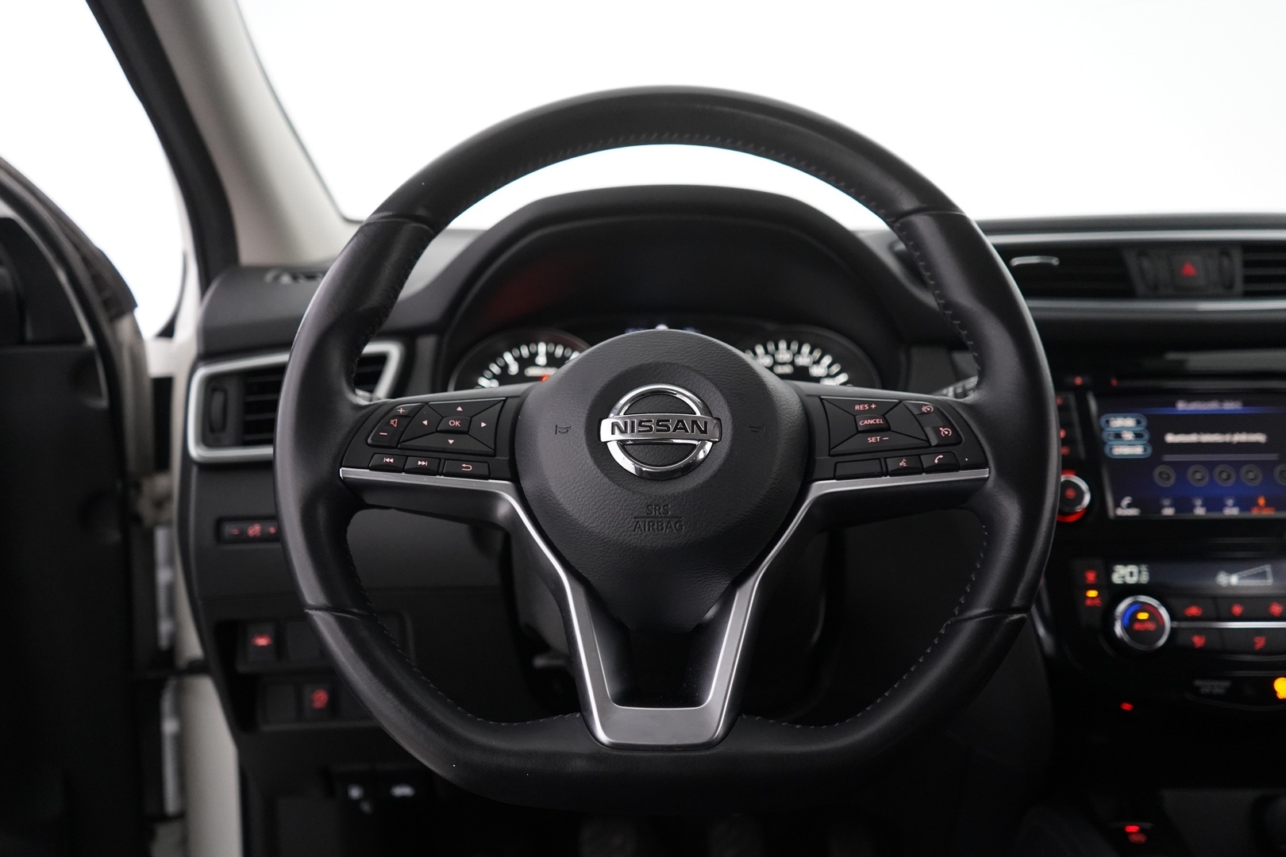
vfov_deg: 46.4
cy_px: 428
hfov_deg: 65.5
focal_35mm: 28
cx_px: 643
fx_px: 1000
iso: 4000
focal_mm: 28
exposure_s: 1/60
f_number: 3.5
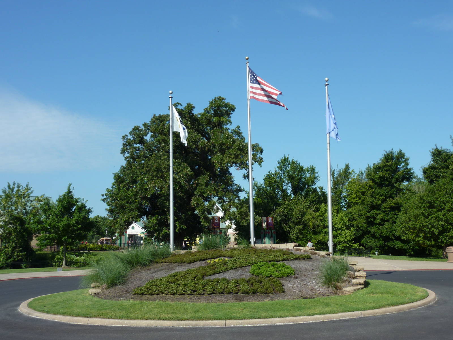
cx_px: 226
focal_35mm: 37
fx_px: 484
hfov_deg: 50.1
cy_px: 170
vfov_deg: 38.7
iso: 80
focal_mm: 6.1
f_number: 4
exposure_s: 1/640
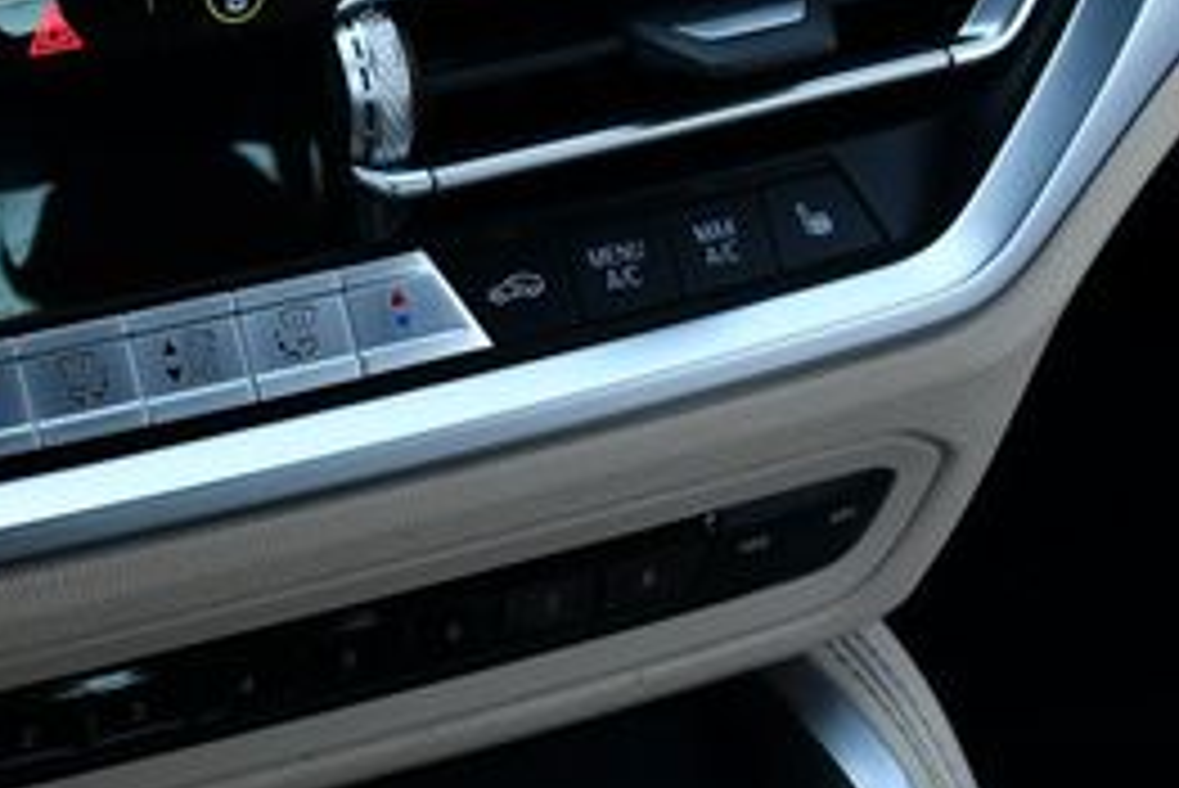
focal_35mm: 88
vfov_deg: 15.2
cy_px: -23
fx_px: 2883
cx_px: -112
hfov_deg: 21.9
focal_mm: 18
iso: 400
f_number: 4.5
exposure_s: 1/250
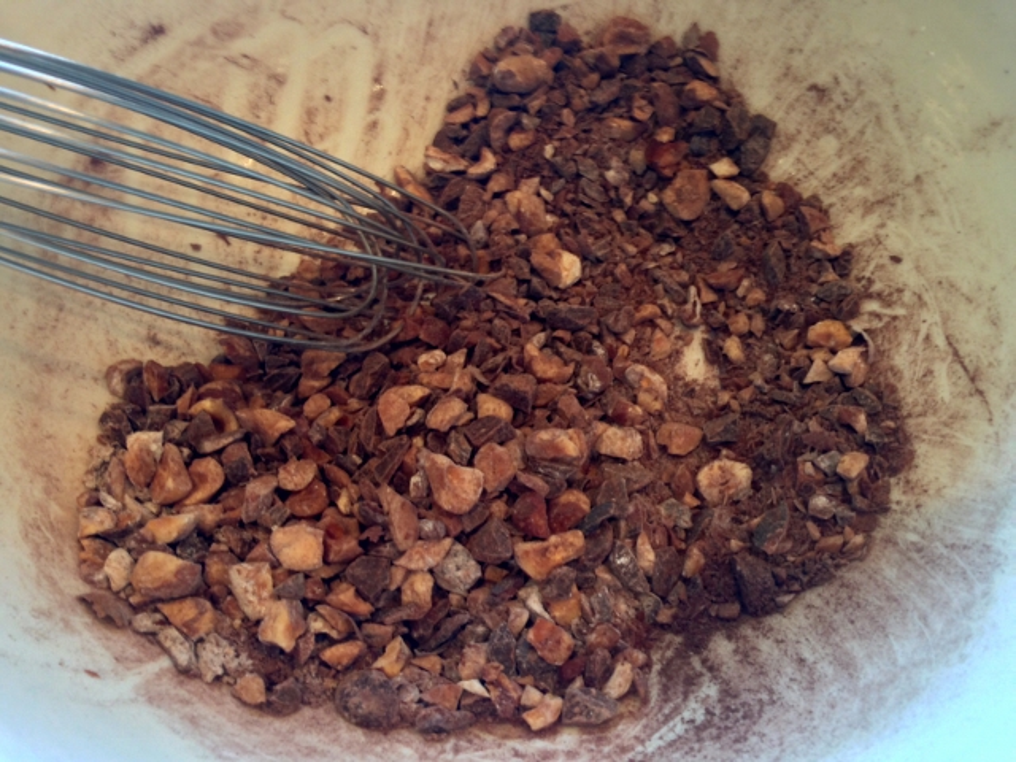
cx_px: 508
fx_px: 969
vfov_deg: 42.9
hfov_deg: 55.4
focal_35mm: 33
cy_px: 381
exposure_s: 1/20
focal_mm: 4.12
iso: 64
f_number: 2.4
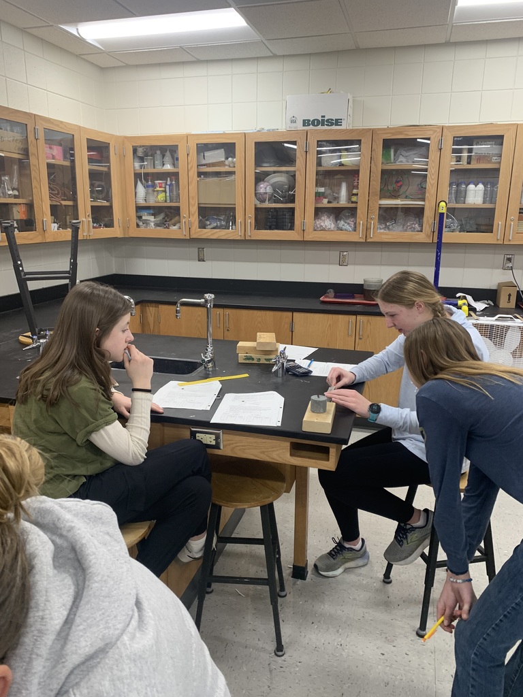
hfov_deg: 53.1
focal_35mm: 26
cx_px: 262
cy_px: 348
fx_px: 524
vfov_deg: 67.3
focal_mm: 4.25
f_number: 1.8
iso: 80
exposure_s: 1/60
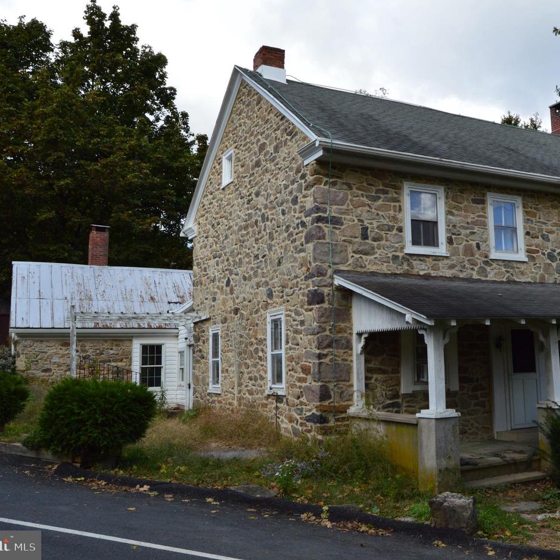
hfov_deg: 46.4
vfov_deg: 47.2
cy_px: 276
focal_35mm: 35
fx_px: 641
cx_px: 377
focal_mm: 18
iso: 400
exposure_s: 1/250
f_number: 10
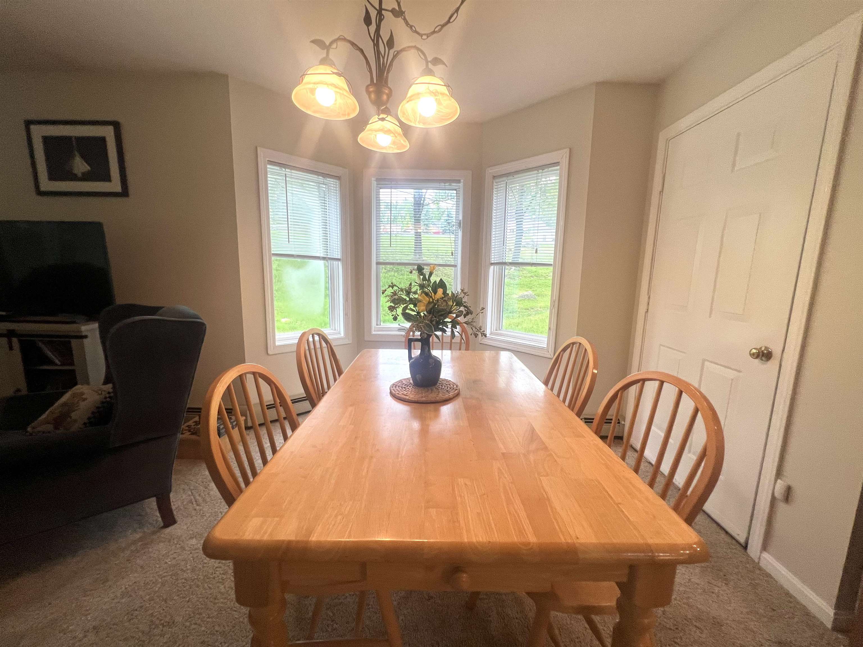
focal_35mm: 13
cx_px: 432
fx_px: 324
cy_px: 324
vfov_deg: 89.9
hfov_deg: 106.2
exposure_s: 1/120
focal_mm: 1.57
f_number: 1.8
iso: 100
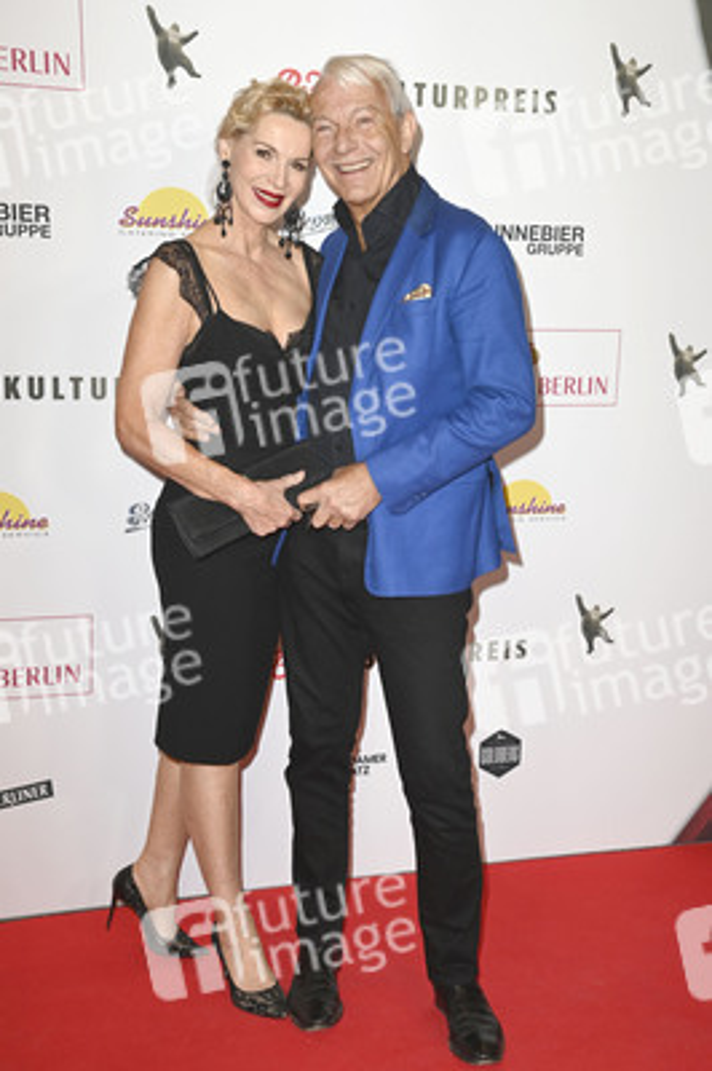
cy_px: 536
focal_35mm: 50
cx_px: 356
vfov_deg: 39.6
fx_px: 1486
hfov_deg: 26.9
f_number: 5.6
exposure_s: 1/250
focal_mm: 50
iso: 640
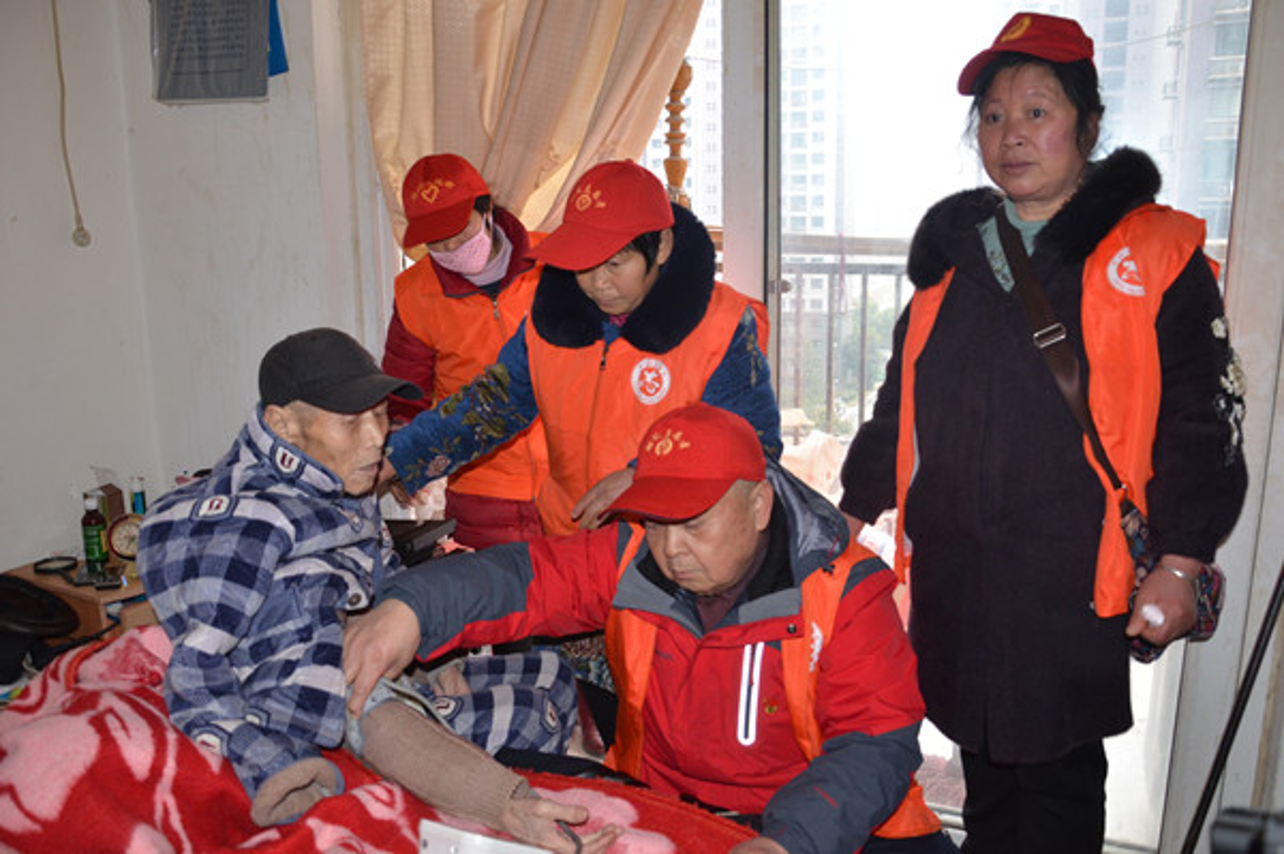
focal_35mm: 27
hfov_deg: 67.4
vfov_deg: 47.9
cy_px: 427
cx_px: 642
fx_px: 962
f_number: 4.5
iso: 640
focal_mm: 18
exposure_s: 1/60
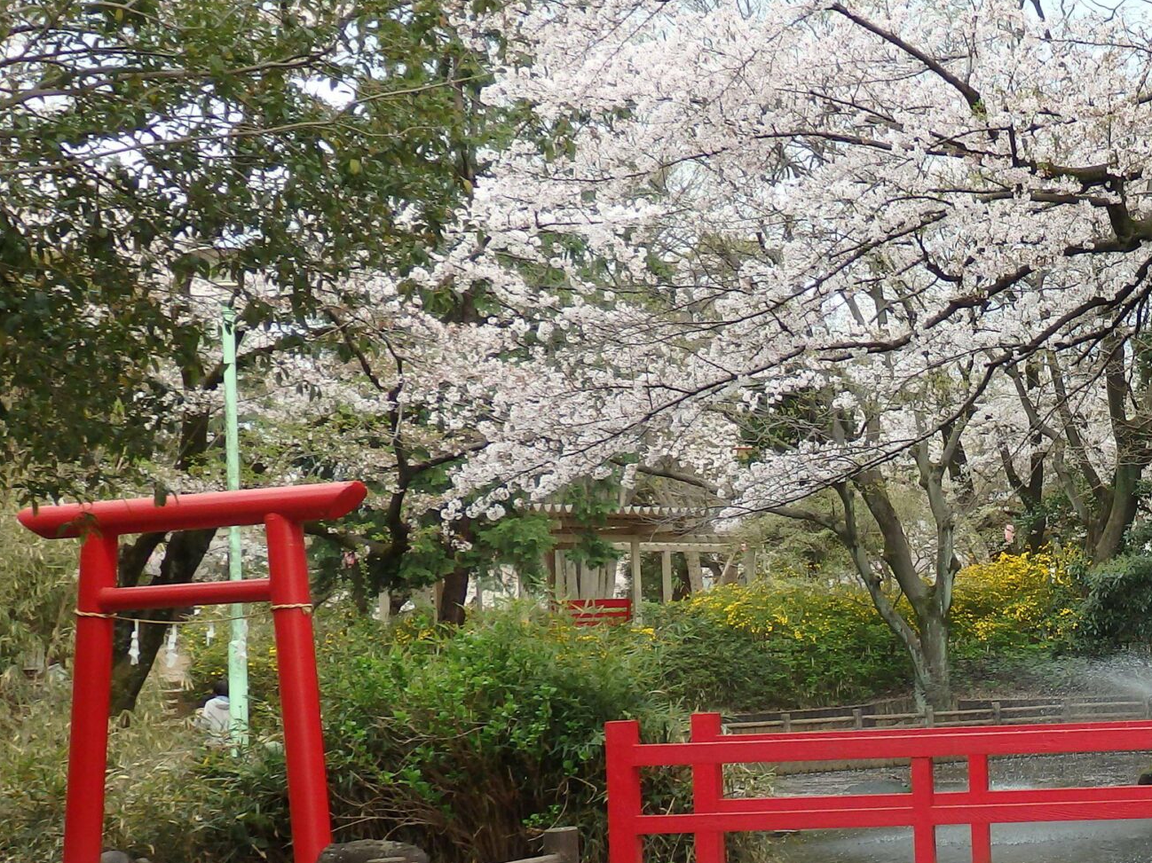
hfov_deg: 25.4
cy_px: 634
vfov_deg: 20.0
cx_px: 1135
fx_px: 2429
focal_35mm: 73
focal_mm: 6.6
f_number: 3.6
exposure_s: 1/125
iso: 125
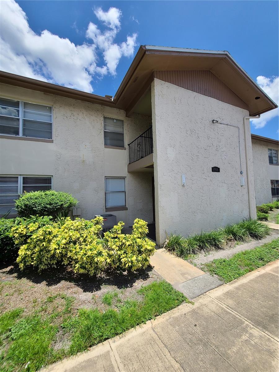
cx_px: 140
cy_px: 186
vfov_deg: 106.2
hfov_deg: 89.9
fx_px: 140
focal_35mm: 13
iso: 64
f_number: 2.2
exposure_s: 1/1627
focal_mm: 2.2
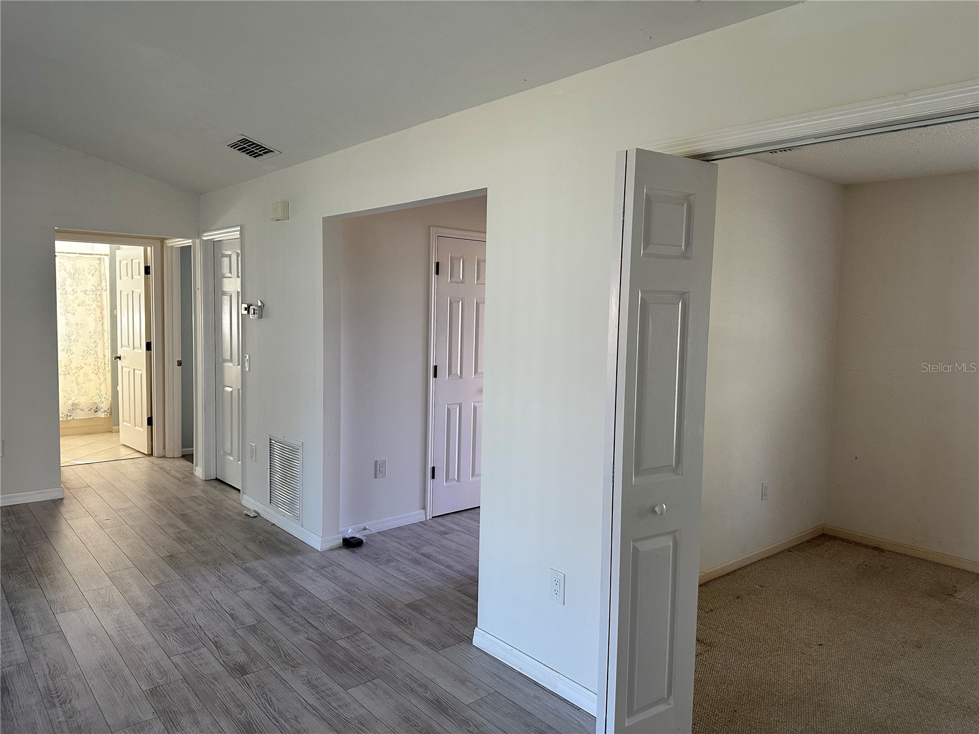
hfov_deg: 71.6
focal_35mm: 24
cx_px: 490
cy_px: 367
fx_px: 679
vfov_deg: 56.8
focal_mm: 6.86
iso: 200
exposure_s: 1/120
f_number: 1.78
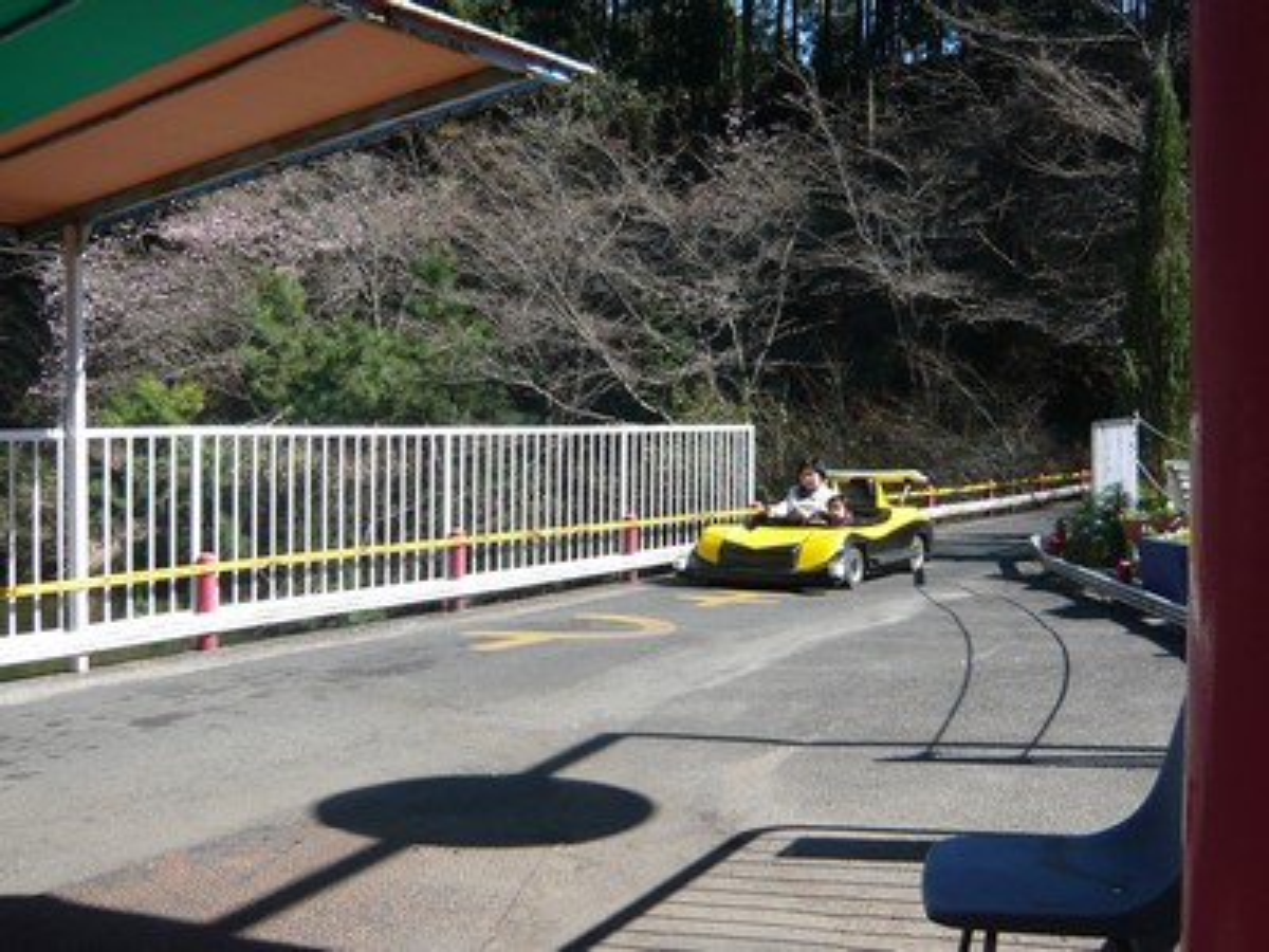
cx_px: 634
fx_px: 1356
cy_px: 476
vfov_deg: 38.7
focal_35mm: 37
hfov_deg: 50.1
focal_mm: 4.6
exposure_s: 1/800
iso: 100
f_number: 2.8
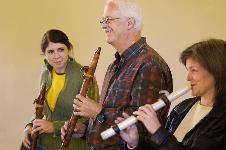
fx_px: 752
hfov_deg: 17.1
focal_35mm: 120
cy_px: 75
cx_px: 113
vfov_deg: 11.4
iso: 800
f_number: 2.8
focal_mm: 80
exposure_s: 1/90
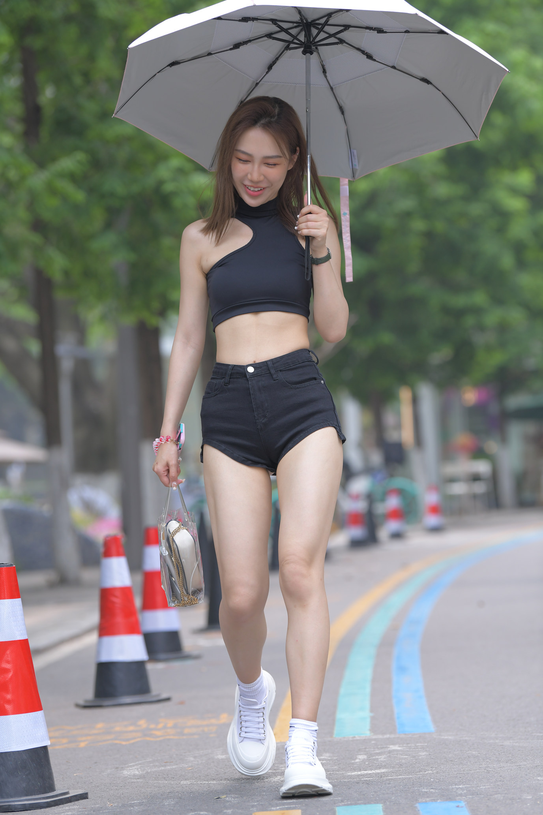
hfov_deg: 9.1
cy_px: 408
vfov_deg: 13.7
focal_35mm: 150
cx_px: 272
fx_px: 3393
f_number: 4
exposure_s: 1/800
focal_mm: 150
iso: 500
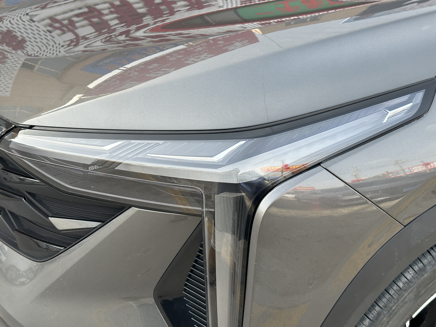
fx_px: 605
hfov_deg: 39.7
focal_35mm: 48
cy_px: 164
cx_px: 218
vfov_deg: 30.3
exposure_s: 1/659
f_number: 1.78
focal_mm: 6.86
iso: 64
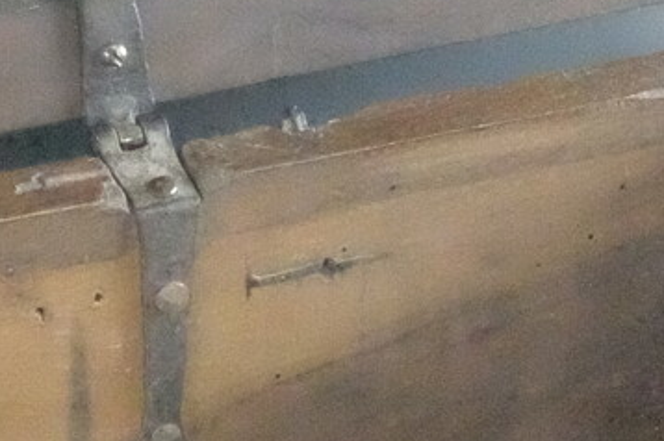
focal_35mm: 170
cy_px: 420
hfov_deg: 12.0
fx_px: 3133
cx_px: 85
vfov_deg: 8.0
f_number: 10
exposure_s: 1/50
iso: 25600
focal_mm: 21.4
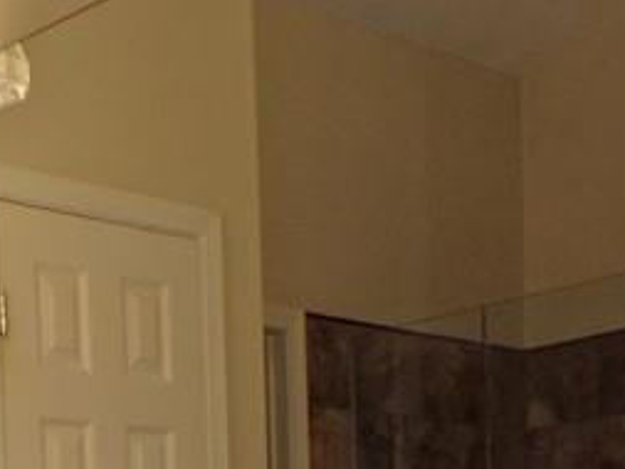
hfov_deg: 19.2
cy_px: 829
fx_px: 1752
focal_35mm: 97
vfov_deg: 13.7
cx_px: -109
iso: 124
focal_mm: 4.3
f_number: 3
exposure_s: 1/34
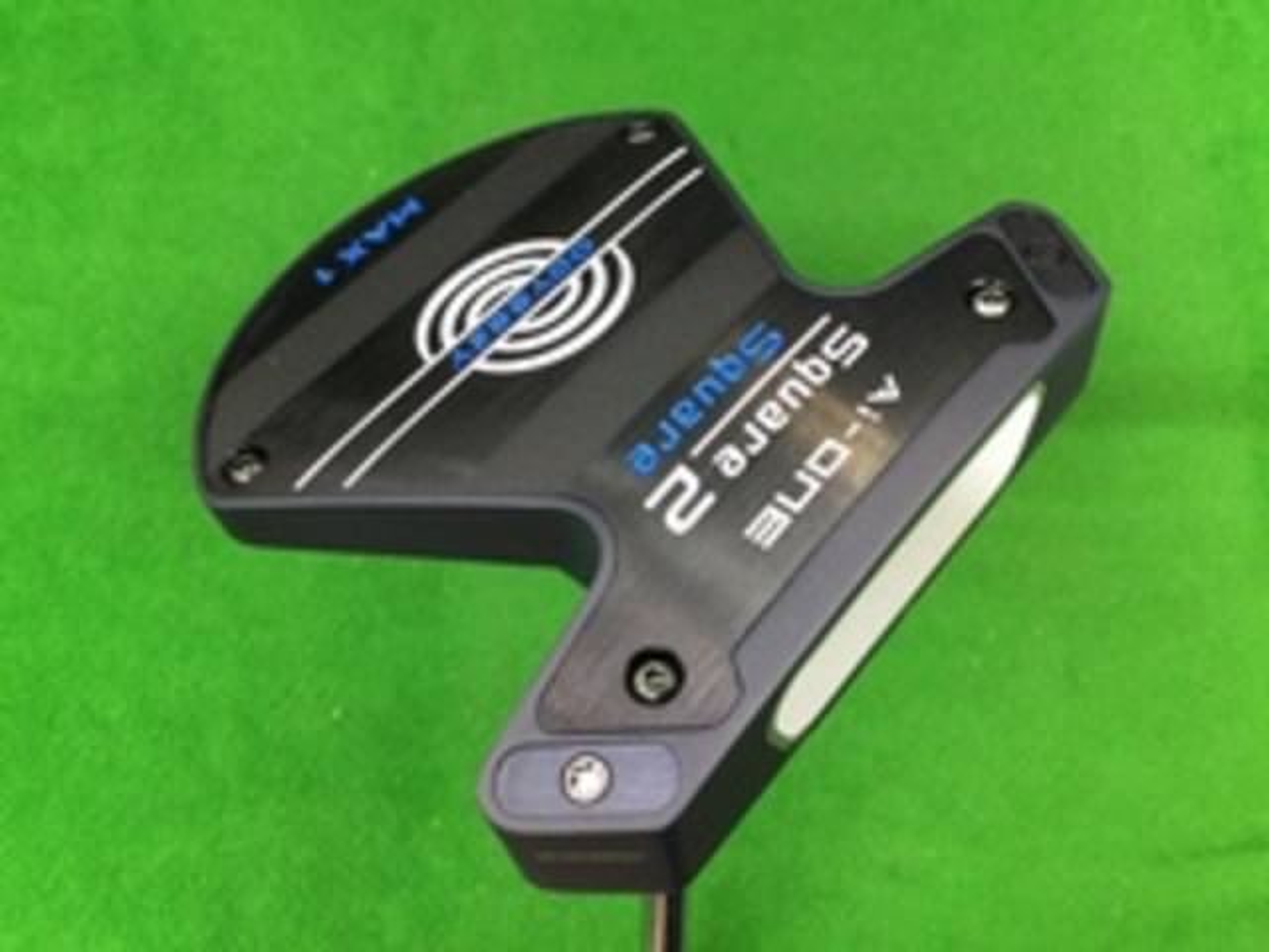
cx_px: 634
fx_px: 1136
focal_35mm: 31
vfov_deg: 45.4
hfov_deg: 58.4
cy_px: 476
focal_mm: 3.3
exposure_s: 1/30
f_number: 2.4
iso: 160
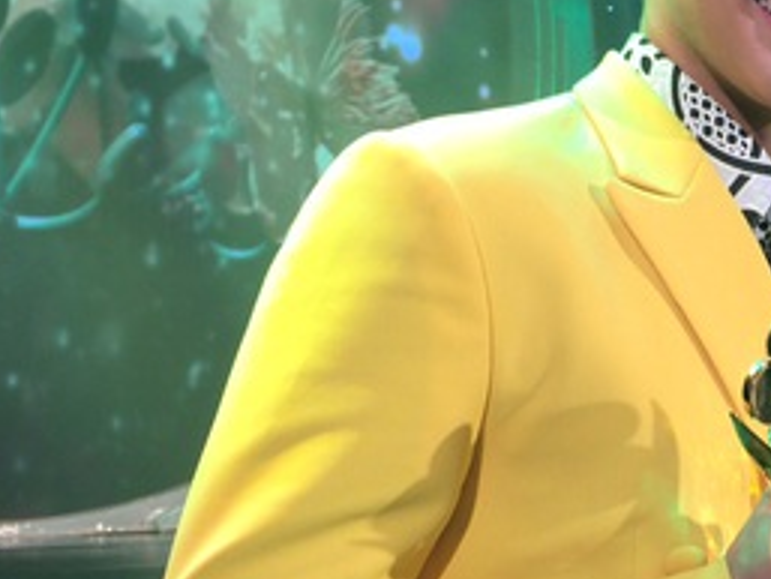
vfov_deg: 21.0
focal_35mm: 70
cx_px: 804
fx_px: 1560
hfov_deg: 26.1
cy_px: 242
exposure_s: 1/60
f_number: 2.2
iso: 40
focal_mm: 4.15
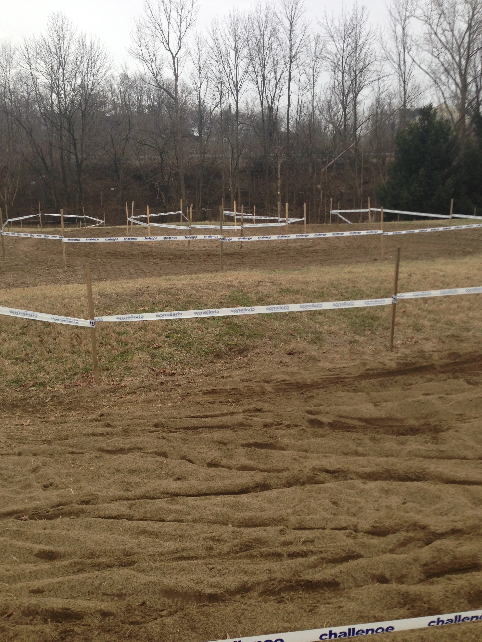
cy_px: 321
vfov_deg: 55.4
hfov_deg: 42.9
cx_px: 241
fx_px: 613
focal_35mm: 33
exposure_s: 1/123
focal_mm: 4.13
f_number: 2.4
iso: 50
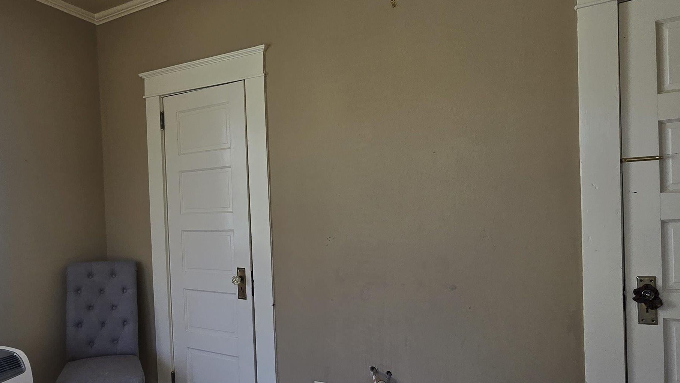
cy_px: 222
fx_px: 433
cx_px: 237
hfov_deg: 74.4
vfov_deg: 47.5
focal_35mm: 24
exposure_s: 1/165
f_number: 2.2
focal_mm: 2.2
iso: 50
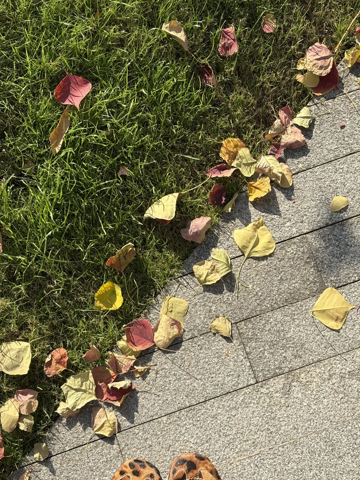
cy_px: 243
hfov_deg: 26.1
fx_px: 776
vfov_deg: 34.3
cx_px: 176
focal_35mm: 56
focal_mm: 5.96
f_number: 1.6
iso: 32
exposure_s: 1/1263
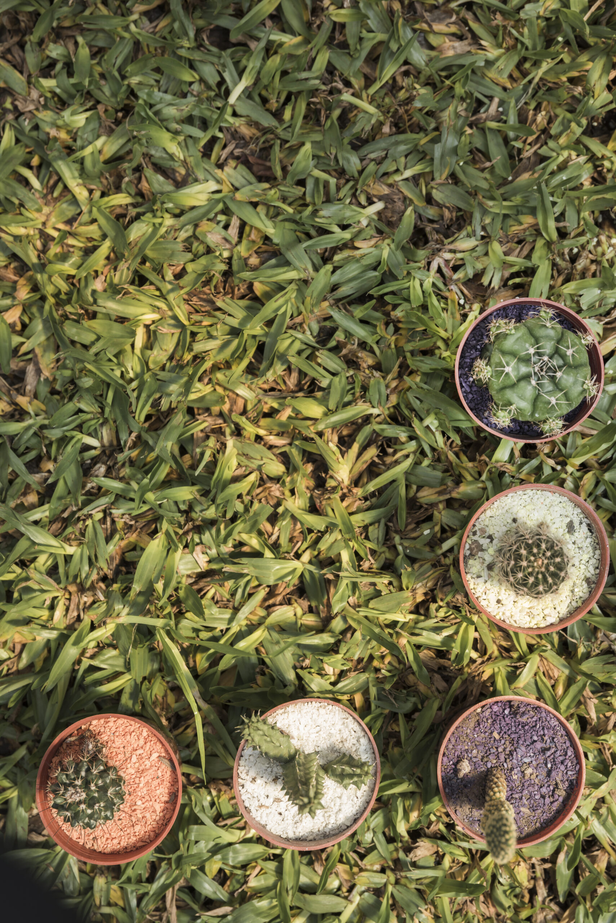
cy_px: 462
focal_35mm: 52
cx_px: 308
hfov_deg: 26.0
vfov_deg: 38.2
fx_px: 1333
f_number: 7.1
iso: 200
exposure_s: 1/160
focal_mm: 52
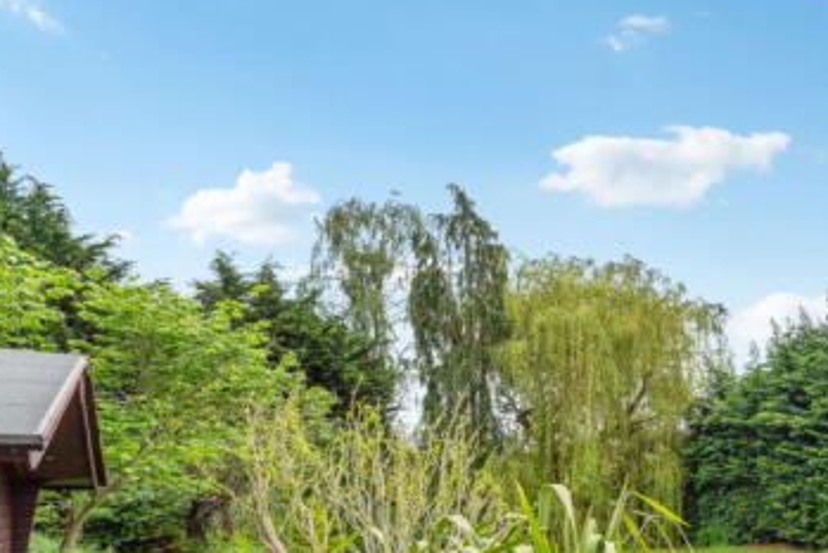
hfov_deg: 54.0
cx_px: 746
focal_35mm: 30
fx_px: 690
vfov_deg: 40.5
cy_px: 492
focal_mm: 16
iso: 100
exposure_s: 1/125
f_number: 8
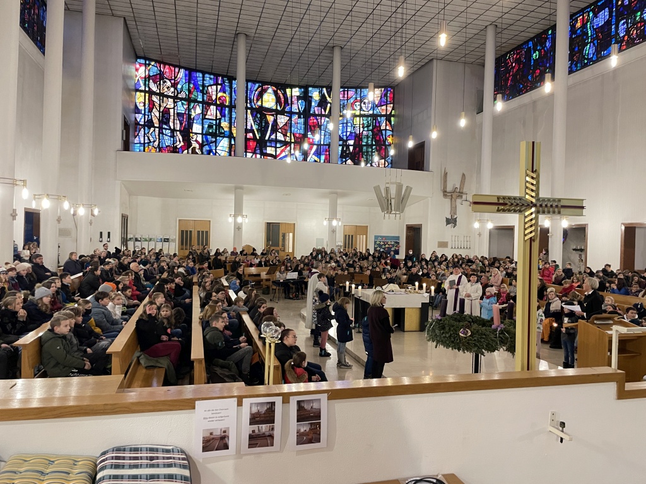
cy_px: 242
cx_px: 323
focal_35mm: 26
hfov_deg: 67.3
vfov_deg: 53.1
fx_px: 485
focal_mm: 4.2
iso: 500
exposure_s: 1/25
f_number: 1.6
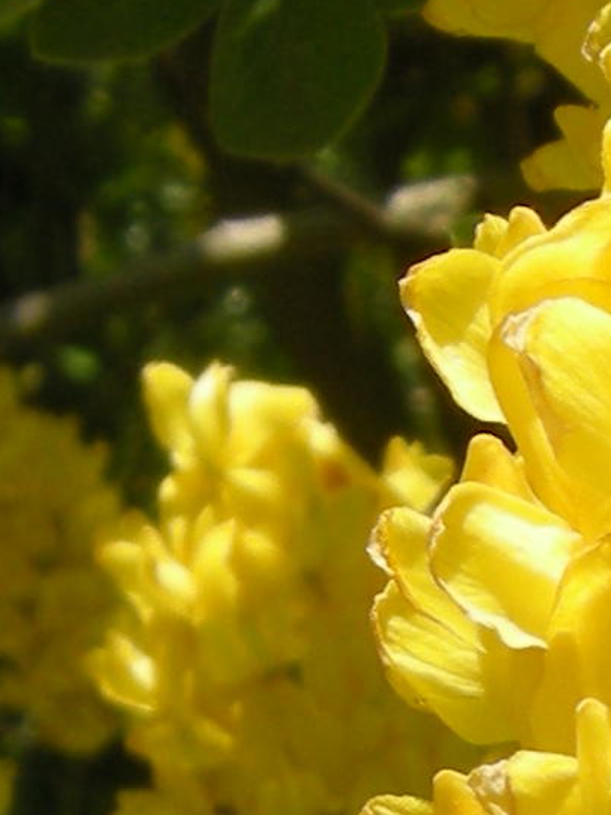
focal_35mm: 155
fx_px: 3651
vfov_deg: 12.6
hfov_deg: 9.4
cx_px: 792
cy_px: 848
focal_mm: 7.5
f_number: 5.4
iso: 64
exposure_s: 1/193
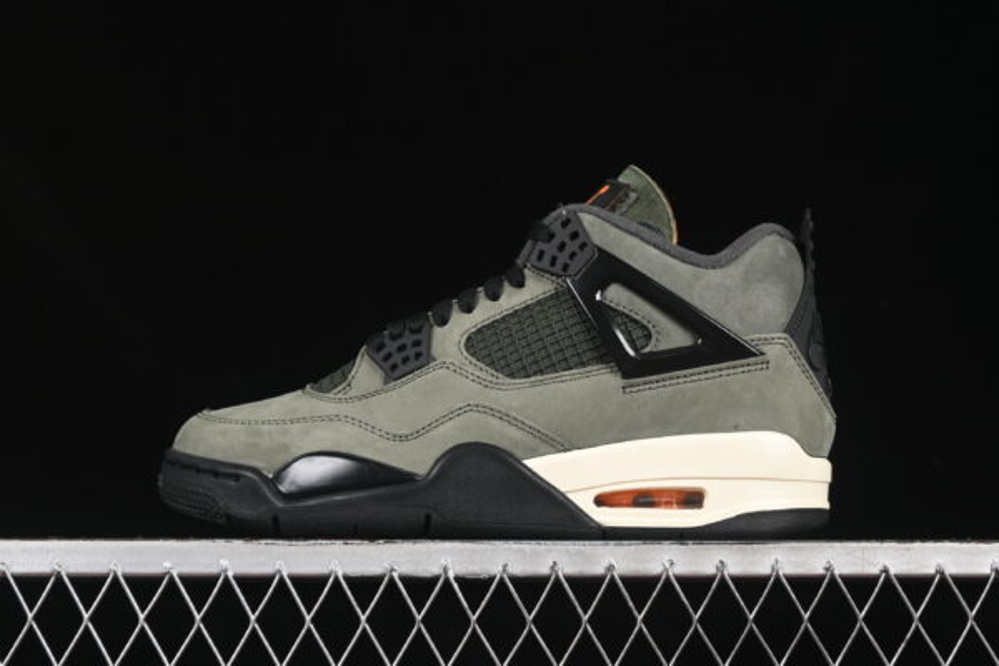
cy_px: 333
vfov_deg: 18.2
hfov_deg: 27.0
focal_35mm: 75
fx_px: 2081
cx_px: 500
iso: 160
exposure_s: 1/60
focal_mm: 50
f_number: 6.3
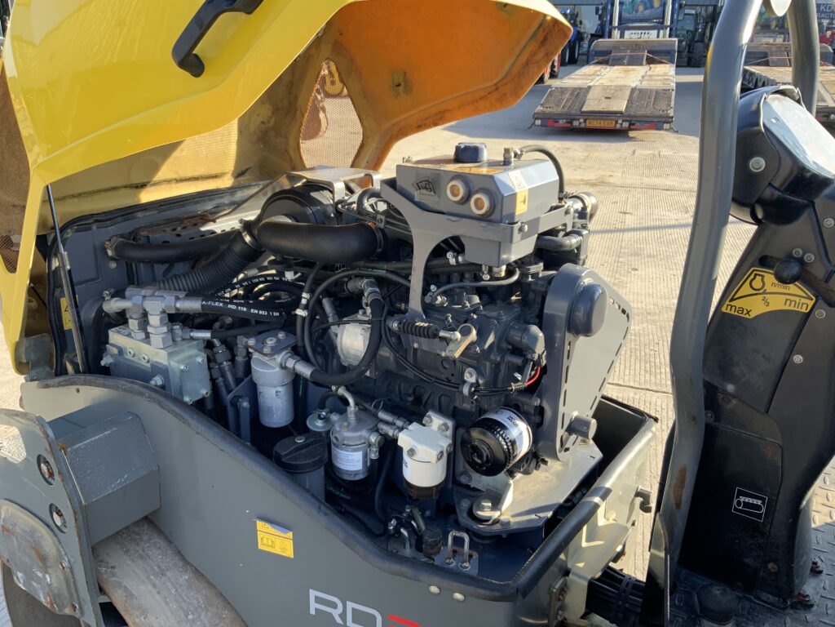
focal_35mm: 29
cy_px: 314
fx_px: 700
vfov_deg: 48.2
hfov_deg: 61.7
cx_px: 418
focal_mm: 3
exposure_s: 1/257
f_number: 1.8
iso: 16
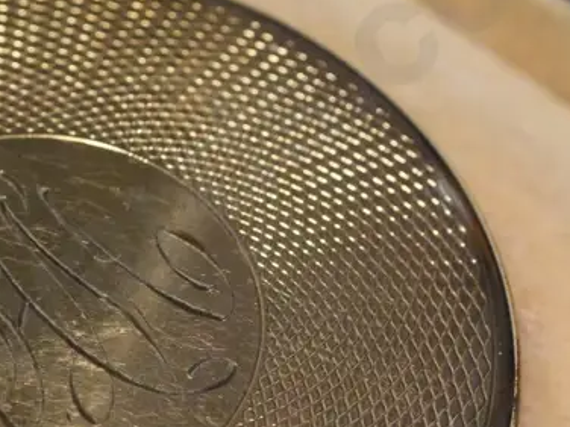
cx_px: 49
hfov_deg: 6.0
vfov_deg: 4.5
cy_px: 303
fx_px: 5385
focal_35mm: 327
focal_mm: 60
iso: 3200
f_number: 5.6
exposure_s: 1/200
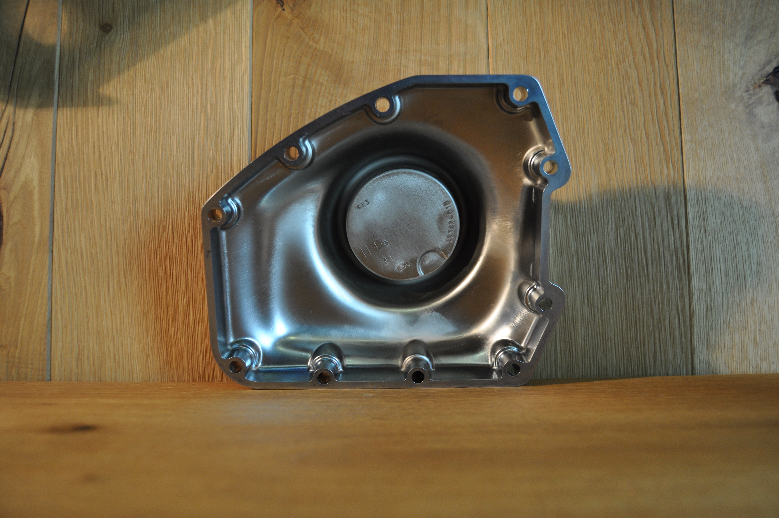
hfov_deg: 62.0
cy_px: 259
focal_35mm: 30
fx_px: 648
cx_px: 390
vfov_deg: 43.5
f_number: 4
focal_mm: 20
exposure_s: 1/60
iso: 560
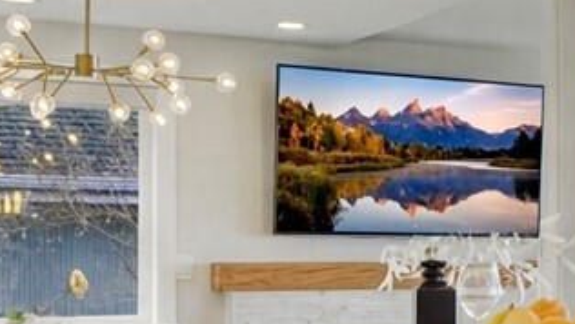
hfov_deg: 20.6
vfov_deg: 13.4
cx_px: 832
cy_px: 208
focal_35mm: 90
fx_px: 1373
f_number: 9
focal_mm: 16
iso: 400
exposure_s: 1/125
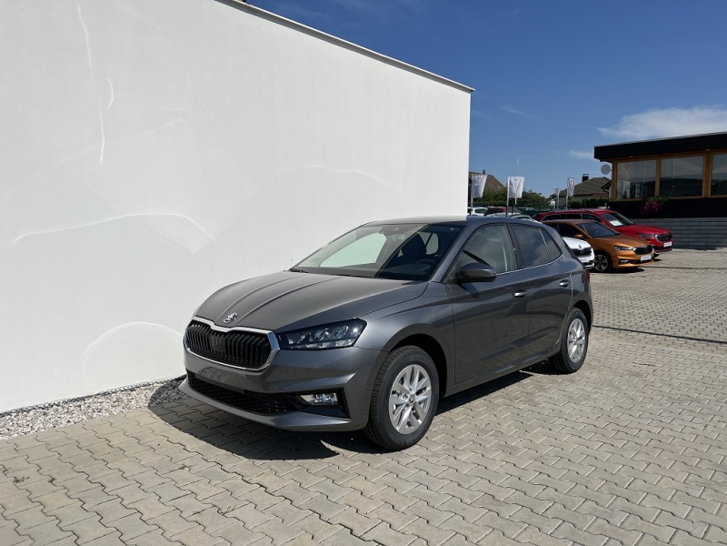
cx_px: 364
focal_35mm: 26
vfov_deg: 53.1
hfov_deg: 67.3
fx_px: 546
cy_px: 273
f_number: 1.5
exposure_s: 1/12658
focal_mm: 5.7
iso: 50
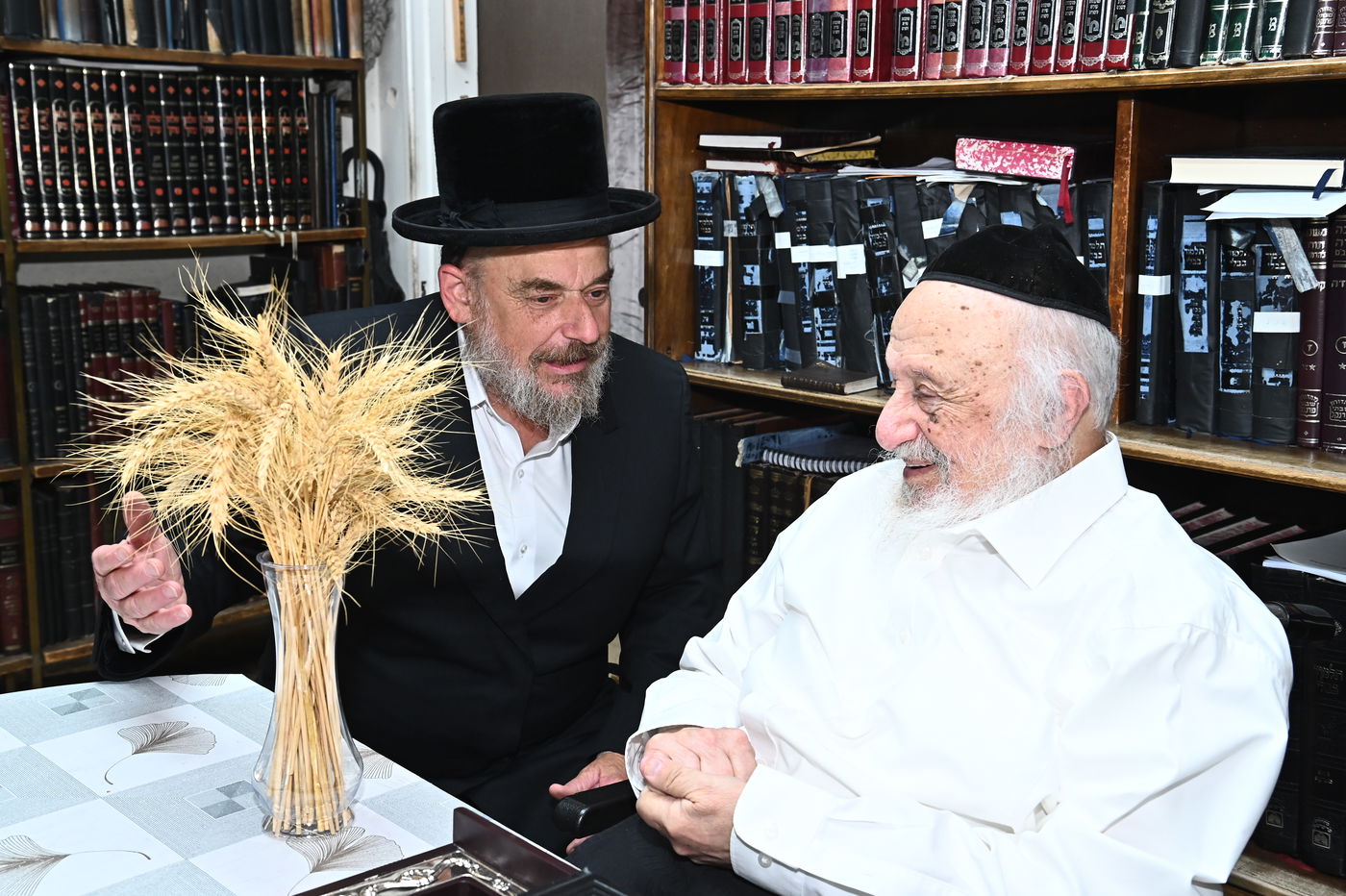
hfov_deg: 46.4
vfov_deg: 31.9
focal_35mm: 42
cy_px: 448
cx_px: 673
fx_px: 1570
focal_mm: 42
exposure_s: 1/200
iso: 1600
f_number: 9
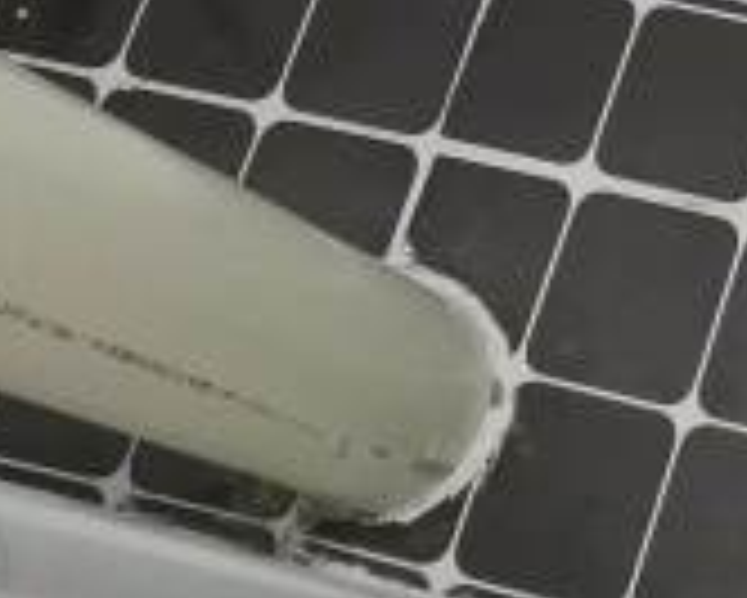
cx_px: 1197
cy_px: -746
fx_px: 2699
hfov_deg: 14.5
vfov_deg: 11.0
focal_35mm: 122
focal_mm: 5.5
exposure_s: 1/50
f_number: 1.8
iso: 320
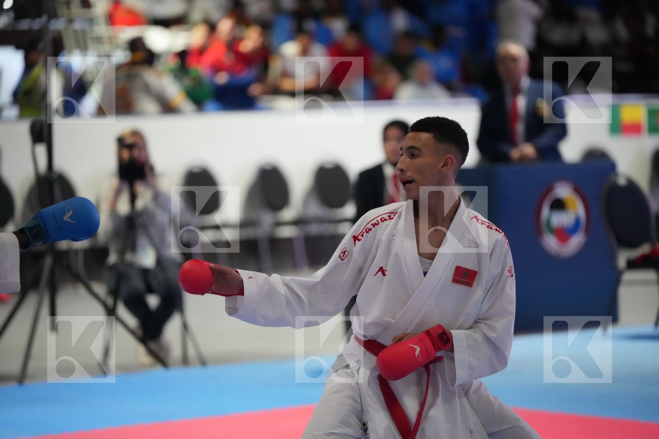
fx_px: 3075
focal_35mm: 168
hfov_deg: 12.2
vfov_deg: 8.2
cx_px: 330
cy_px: 220
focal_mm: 168
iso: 12800
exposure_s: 1/800
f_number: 2.8
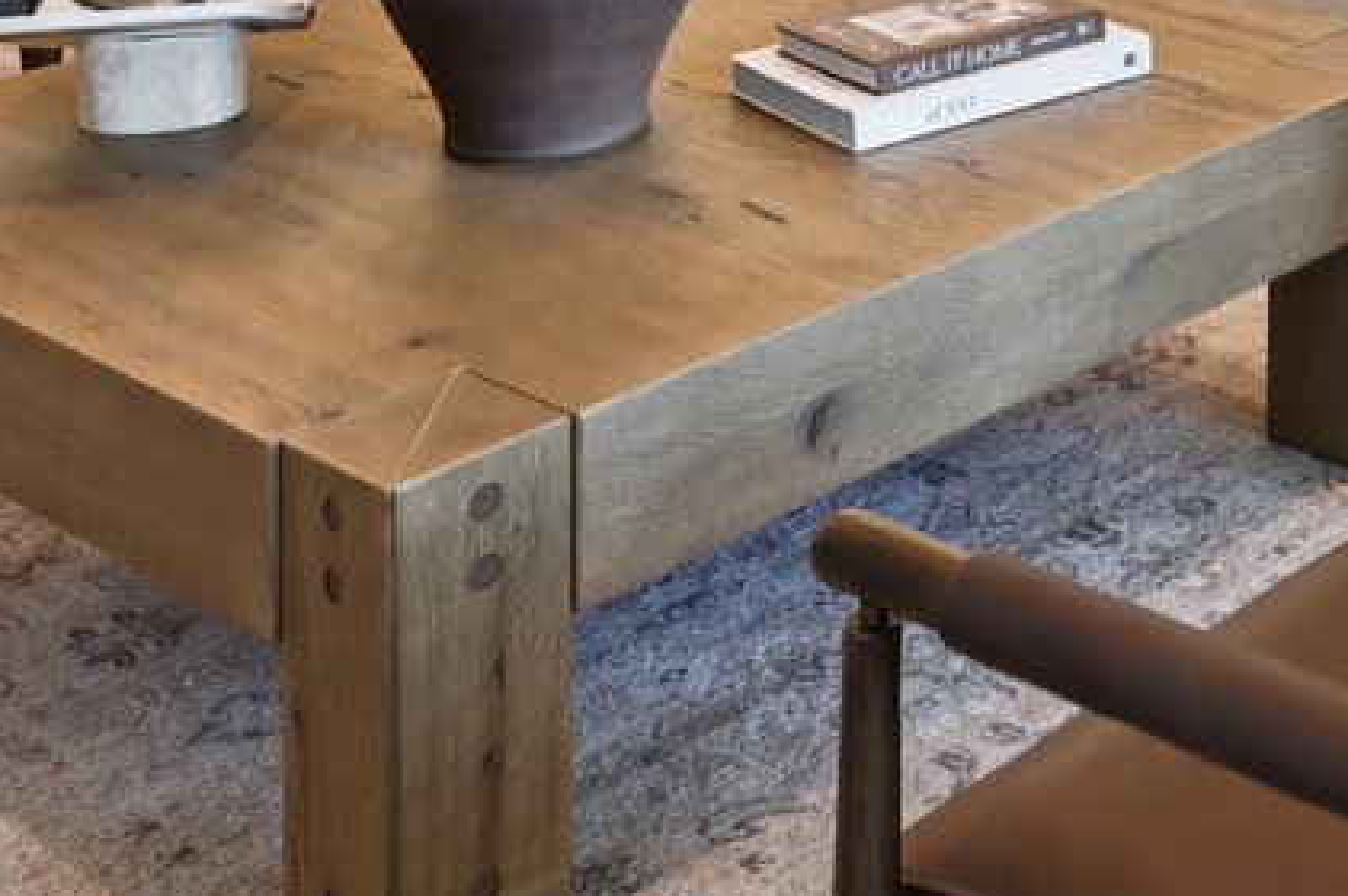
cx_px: 1687
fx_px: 2731
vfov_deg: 15.6
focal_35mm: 73
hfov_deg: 24.6
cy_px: -792
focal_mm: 15
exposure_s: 1/15
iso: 250
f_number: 6.7
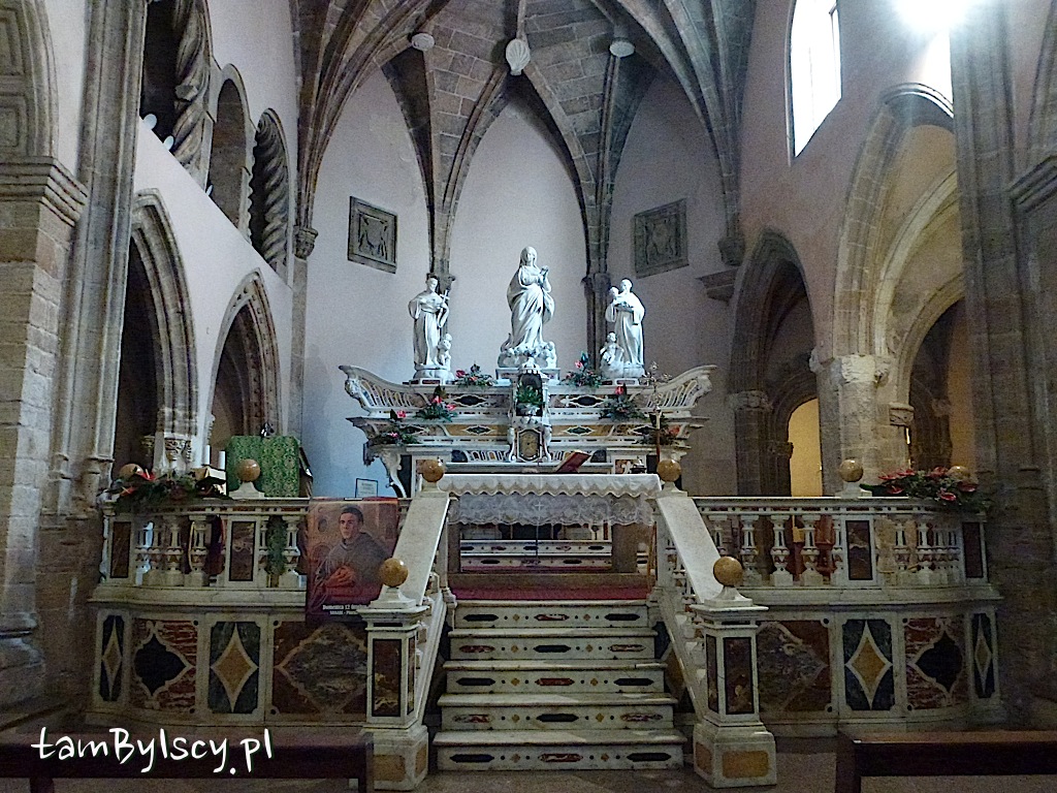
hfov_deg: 63.4
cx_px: 528
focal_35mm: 28
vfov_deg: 49.7
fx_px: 855
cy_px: 396
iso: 800
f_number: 3.5
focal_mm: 5
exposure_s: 1/13
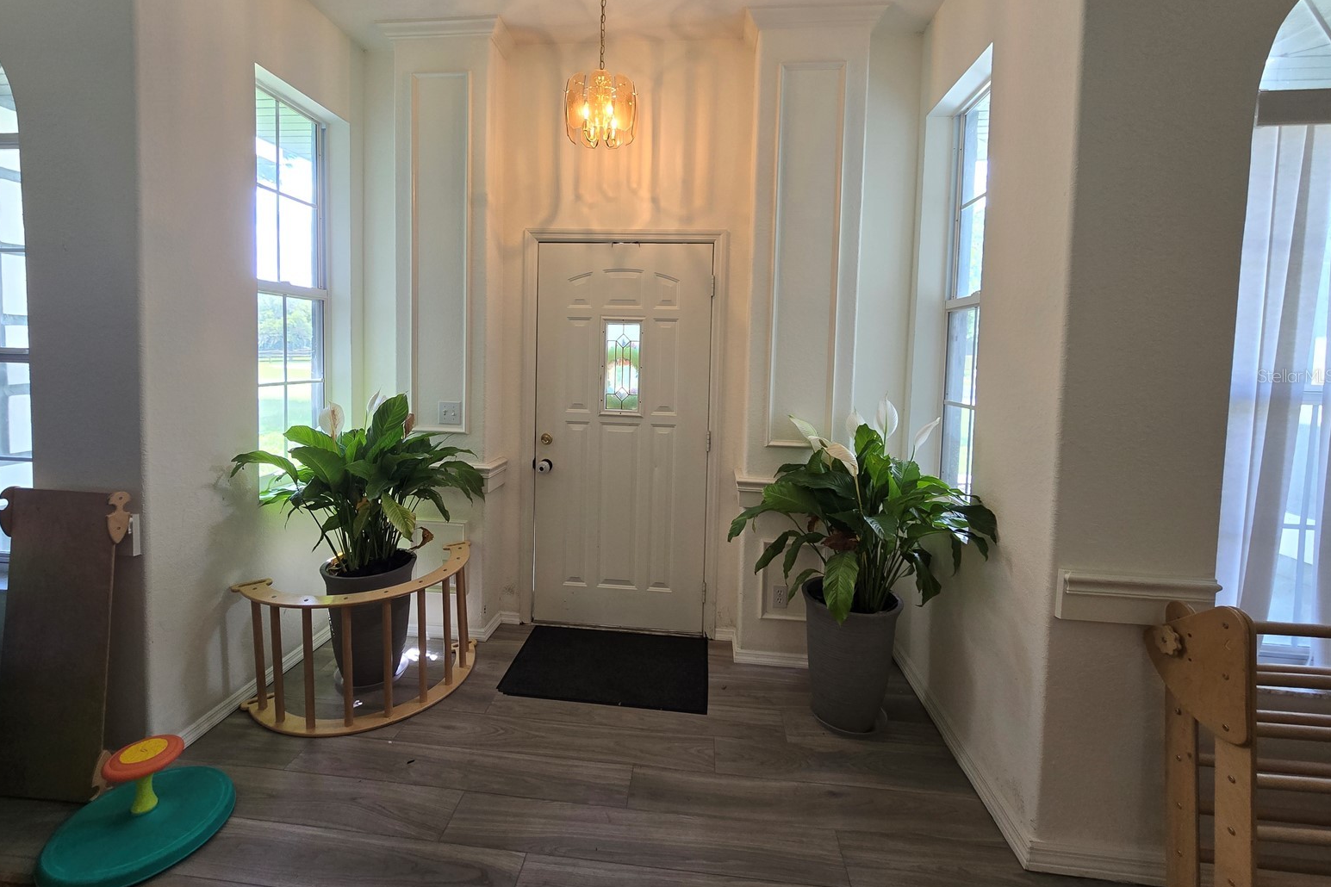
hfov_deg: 104.2
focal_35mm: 14
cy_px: 375
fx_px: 518
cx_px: 650
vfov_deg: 80.6
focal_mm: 2.2
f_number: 2.2
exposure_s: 1/60
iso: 100
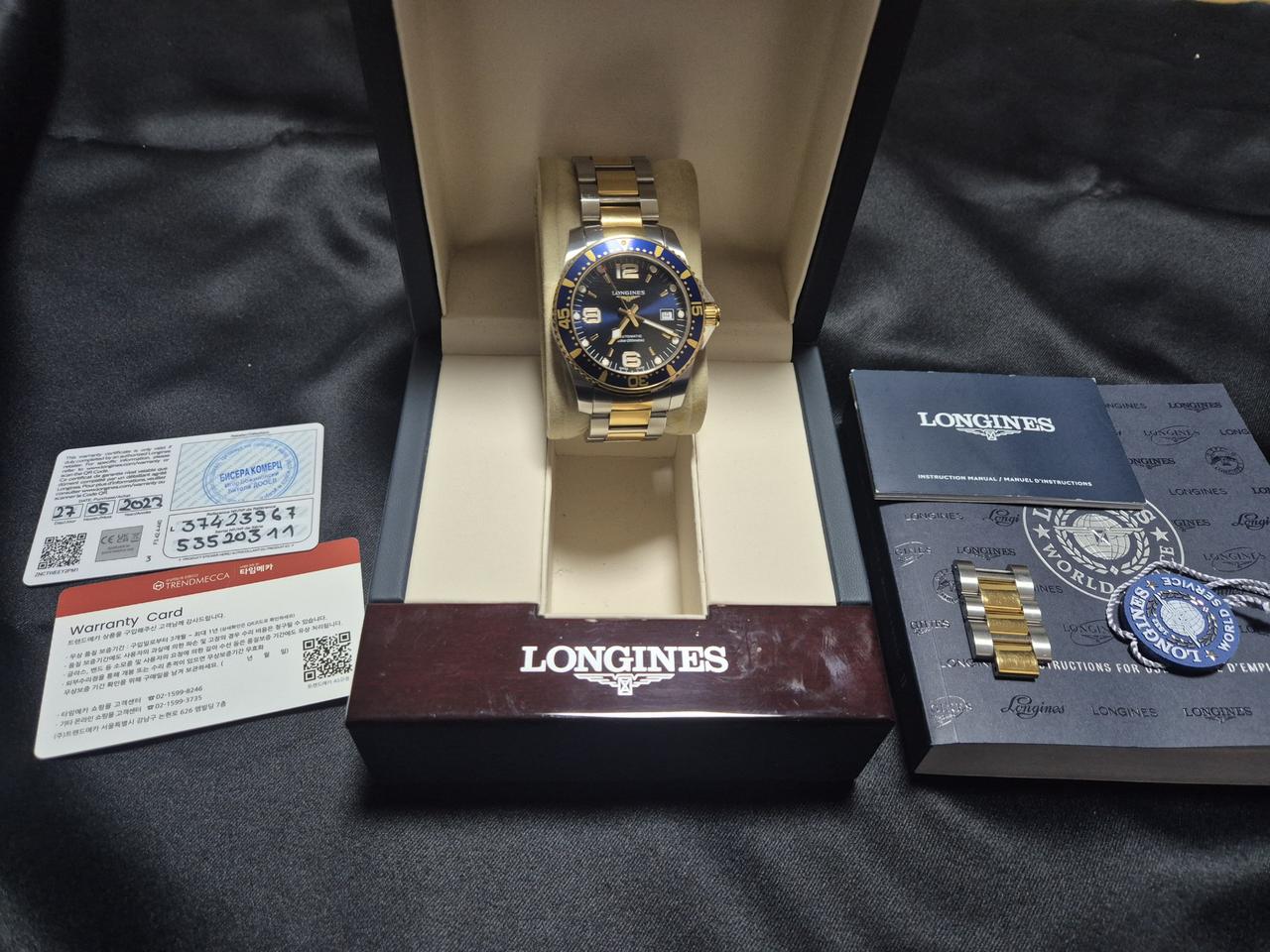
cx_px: 635
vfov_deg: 58.9
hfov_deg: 73.9
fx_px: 844
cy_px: 476
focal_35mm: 23
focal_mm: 5.4
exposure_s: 1/120
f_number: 1.8
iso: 400
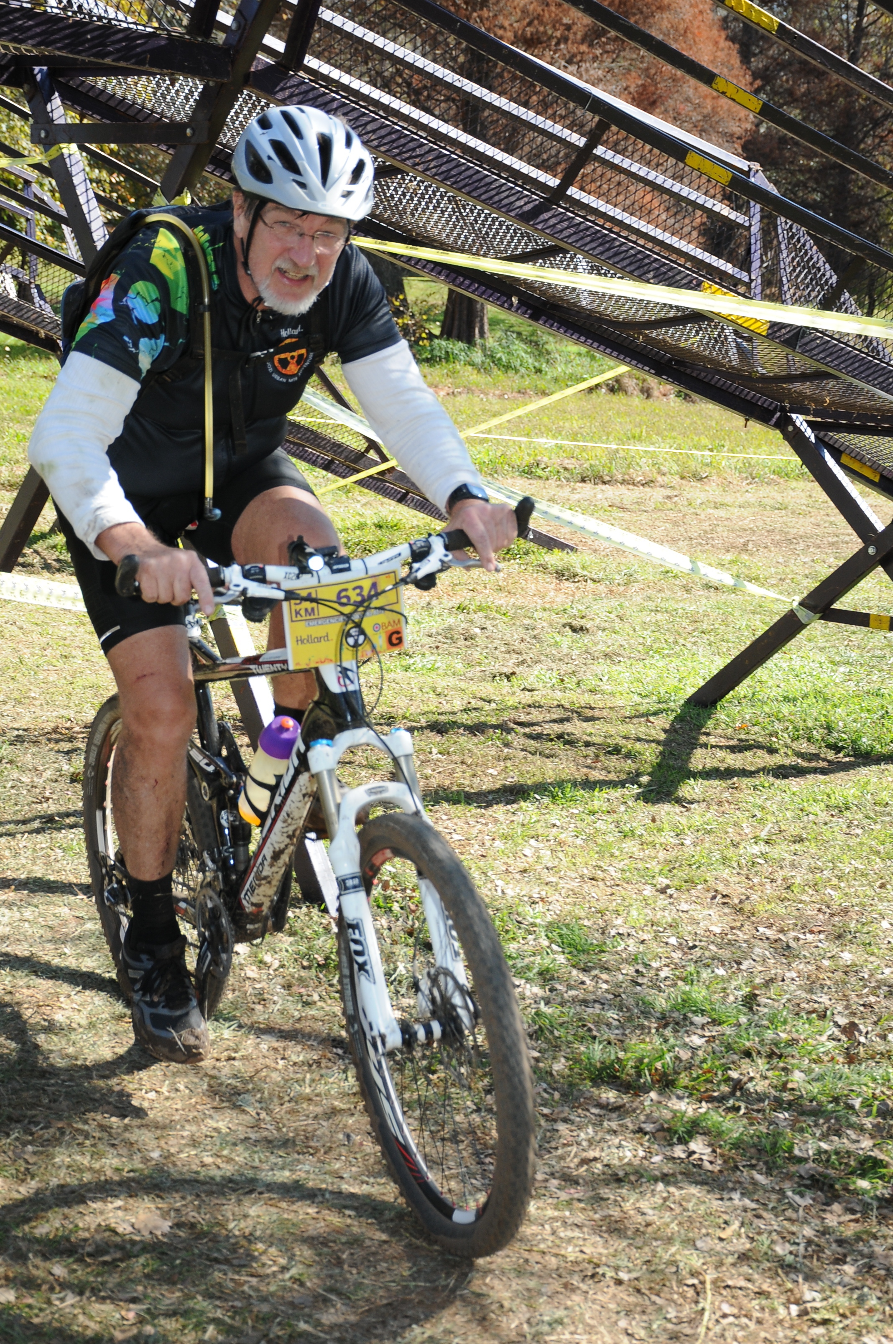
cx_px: 446
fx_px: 2238
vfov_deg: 33.4
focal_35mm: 60
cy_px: 672
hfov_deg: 22.6
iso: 250
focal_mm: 40
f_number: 5
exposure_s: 1/320
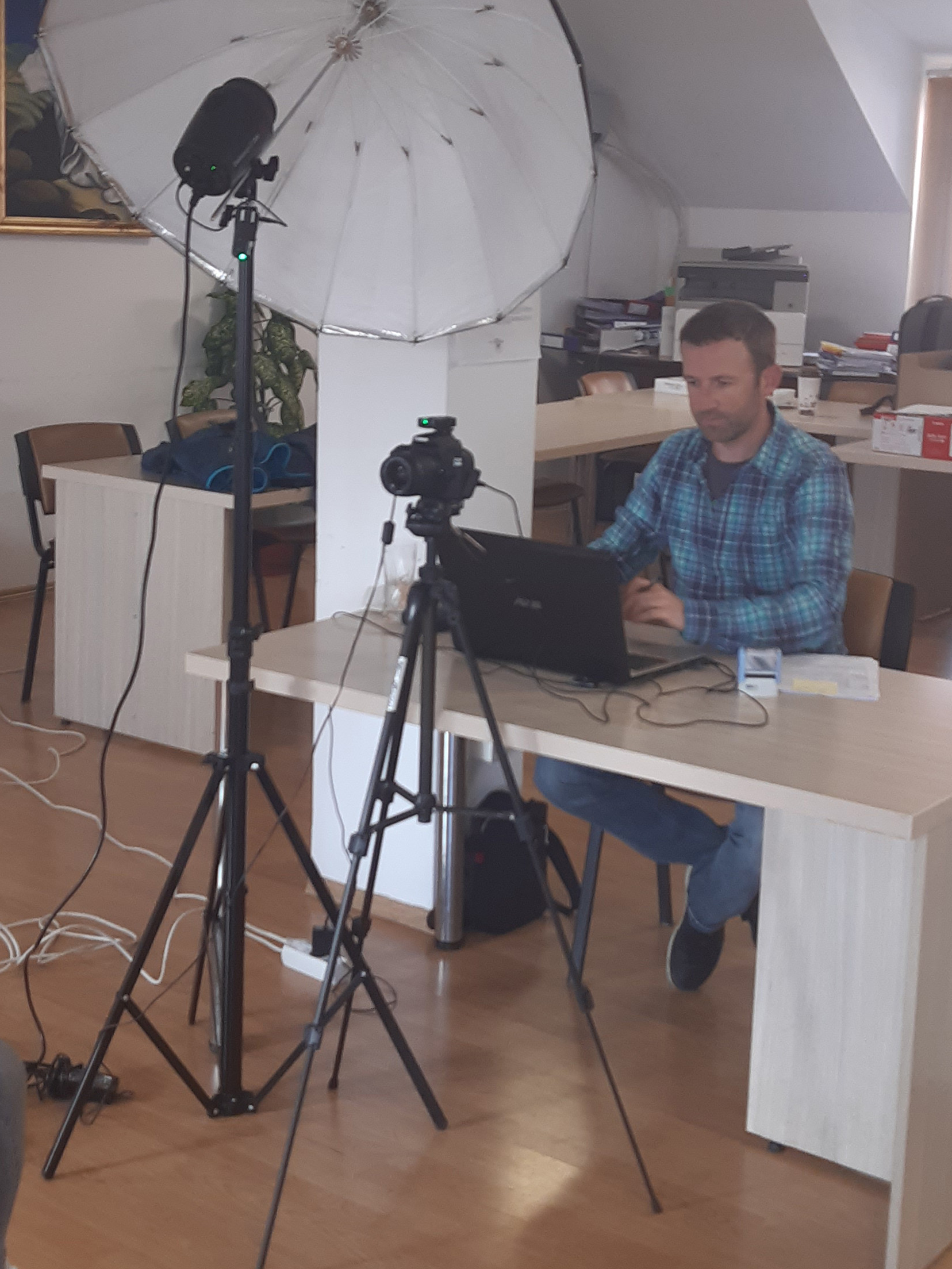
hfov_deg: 27.5
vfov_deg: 36.1
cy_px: 529
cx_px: 469
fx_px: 1943
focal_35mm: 53
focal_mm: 3.92
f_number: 1.7
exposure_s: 1/50
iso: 50
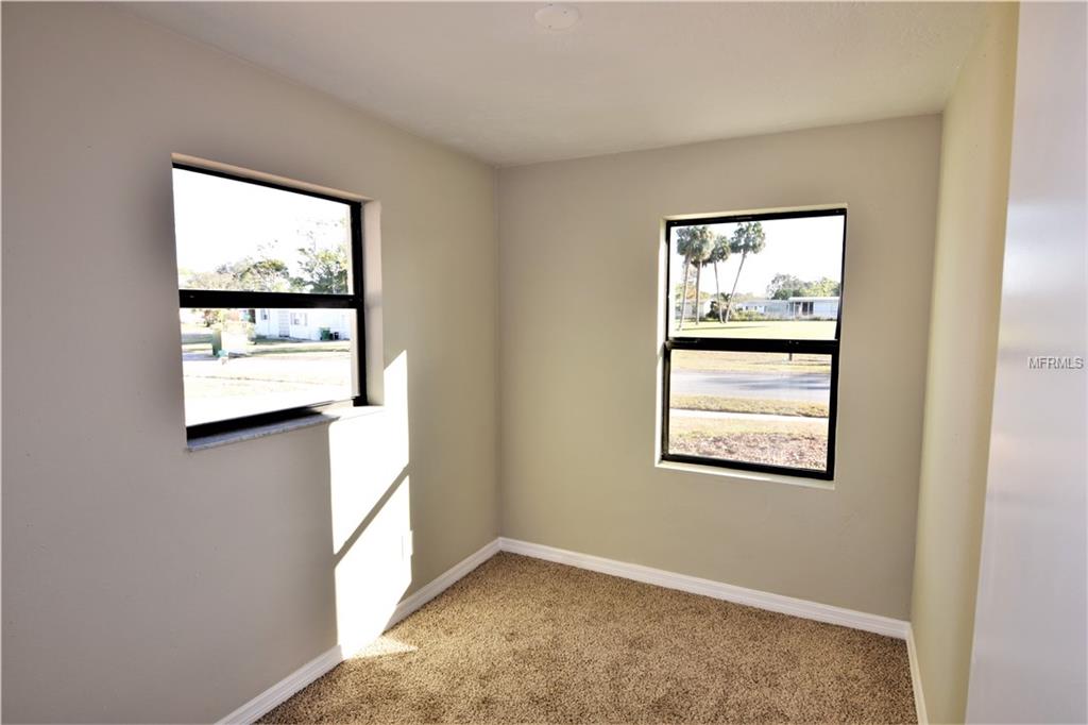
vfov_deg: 67.3
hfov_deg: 90.0
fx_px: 544
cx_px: 544
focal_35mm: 18
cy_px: 362
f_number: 6.3
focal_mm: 12
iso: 160
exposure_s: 1/80
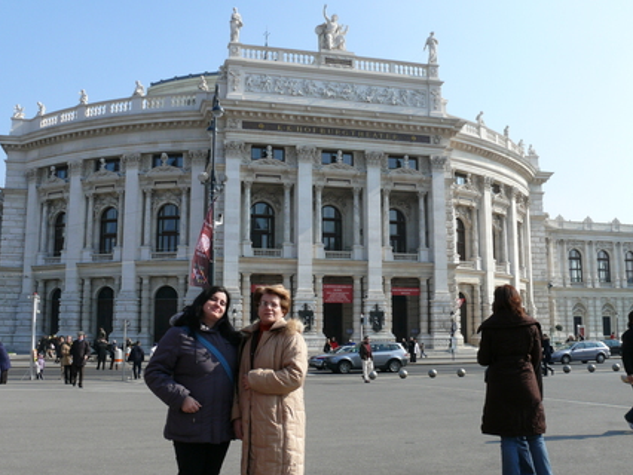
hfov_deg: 50.1
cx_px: 300
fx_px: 677
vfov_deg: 38.7
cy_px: 235
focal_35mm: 37
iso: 100
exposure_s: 1/400
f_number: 5.6
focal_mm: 7.4
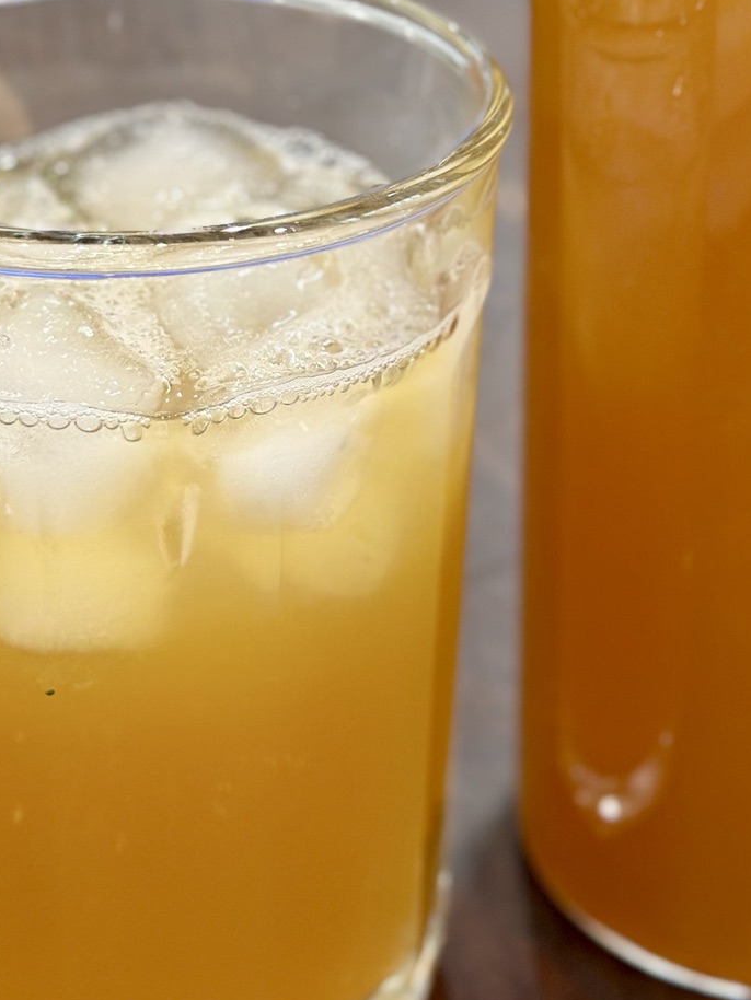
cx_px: 551
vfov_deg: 18.5
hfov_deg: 14.1
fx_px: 3036
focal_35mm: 105
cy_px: 184
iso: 125
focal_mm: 6.86
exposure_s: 1/60
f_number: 1.78
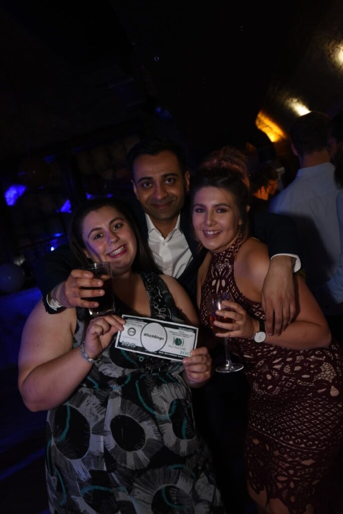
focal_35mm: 35
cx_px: 172
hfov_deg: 37.9
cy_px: 257
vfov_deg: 54.4
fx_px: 499
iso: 2000
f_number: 4.5
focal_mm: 35
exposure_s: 1/60
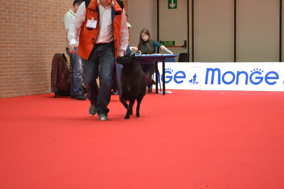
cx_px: 142
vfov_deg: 16.6
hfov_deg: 24.6
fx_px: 651
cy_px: 94
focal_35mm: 82
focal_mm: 55
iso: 3200
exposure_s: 1/250
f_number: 5.6
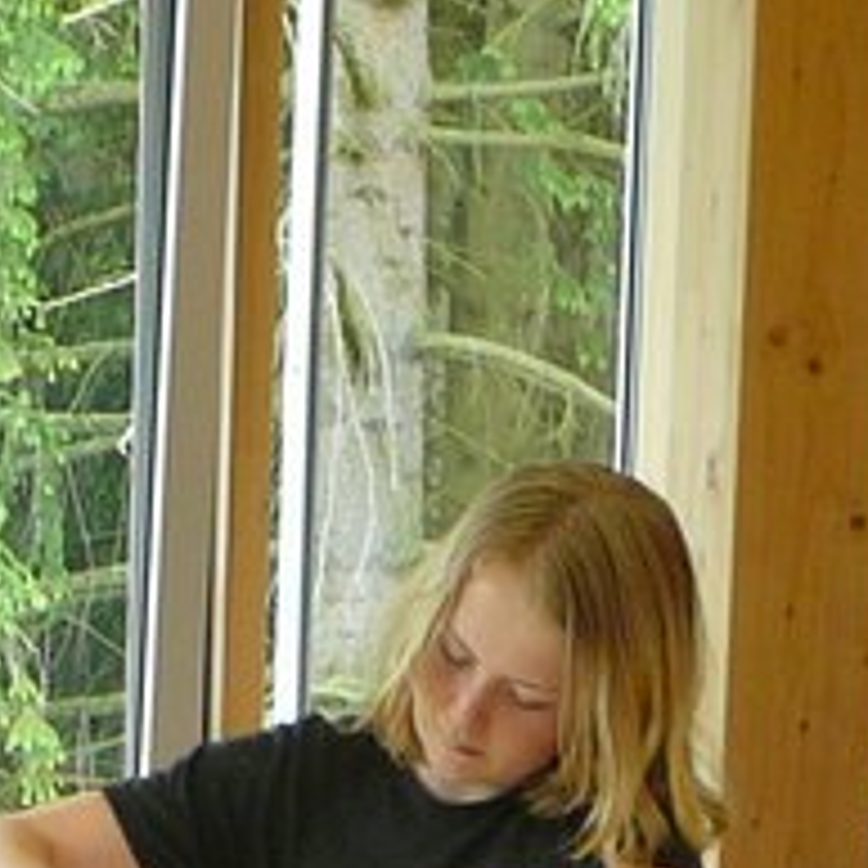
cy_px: 1498
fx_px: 4539
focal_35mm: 160
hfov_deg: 10.9
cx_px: 72
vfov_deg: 10.4
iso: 100
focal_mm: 5.2
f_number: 2.8
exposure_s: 1/30
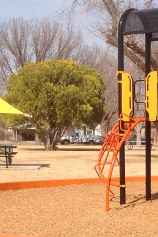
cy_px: 122
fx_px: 395
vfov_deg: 33.4
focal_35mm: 60
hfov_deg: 21.1
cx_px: 187
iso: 64
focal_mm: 4.28
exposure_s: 1/3367
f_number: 2.4
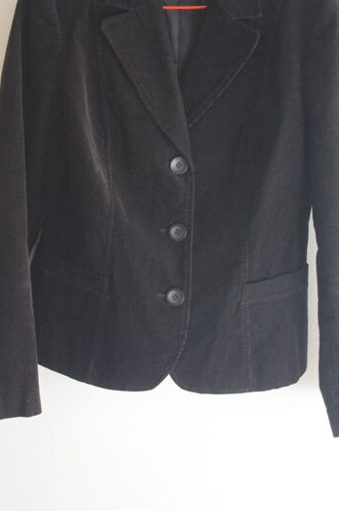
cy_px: 161
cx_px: 183
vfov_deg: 23.0
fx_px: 1247
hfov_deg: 15.5
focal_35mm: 88
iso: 1600
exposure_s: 1/25
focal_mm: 42.5
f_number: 4.5
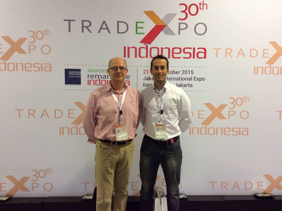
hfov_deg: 56.9
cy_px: 106
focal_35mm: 32
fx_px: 260
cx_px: 141
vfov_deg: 44.1
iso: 125
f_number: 2.4
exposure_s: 1/25
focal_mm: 3.3
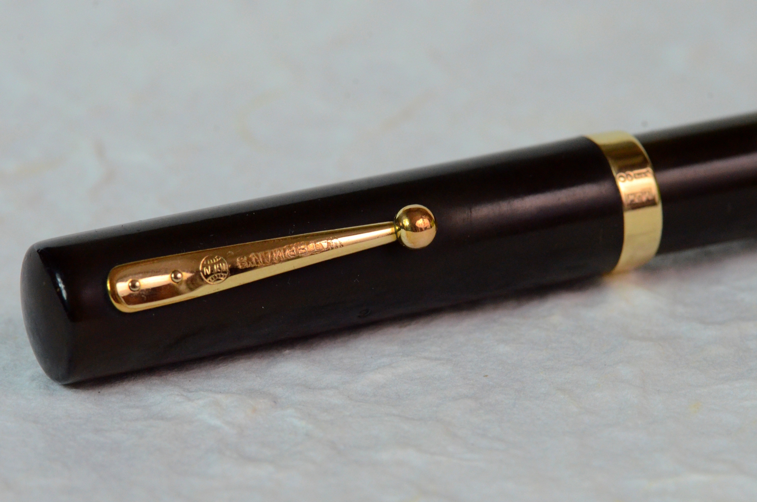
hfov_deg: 13.1
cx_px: 378
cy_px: 251
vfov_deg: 8.7
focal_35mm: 158
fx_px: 3305
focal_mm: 105
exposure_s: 1/30
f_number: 14
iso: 2500
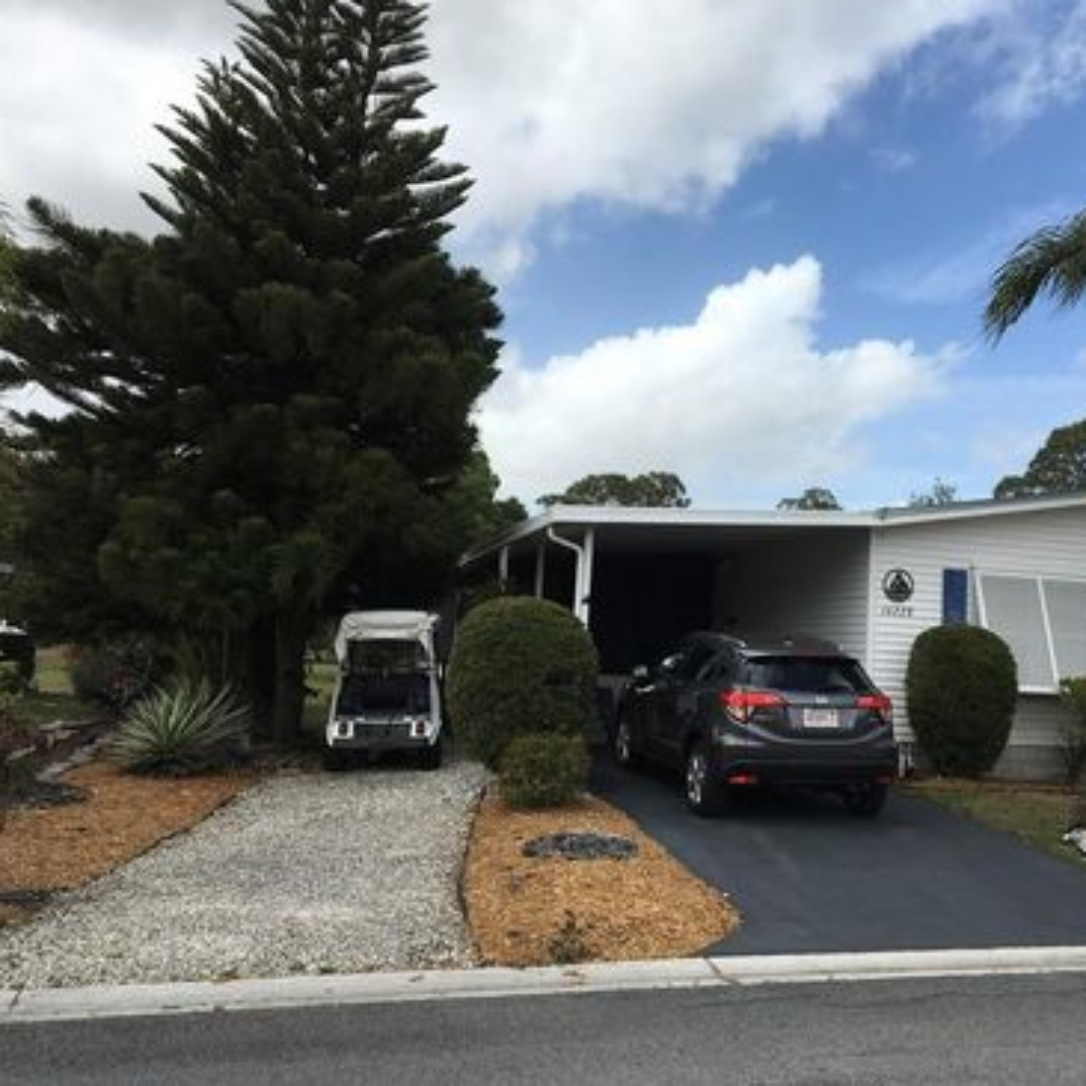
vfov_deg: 47.2
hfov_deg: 46.4
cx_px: 730
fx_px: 1242
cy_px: 533
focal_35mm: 35
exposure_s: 1/1832
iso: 25
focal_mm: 4.15
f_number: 2.2
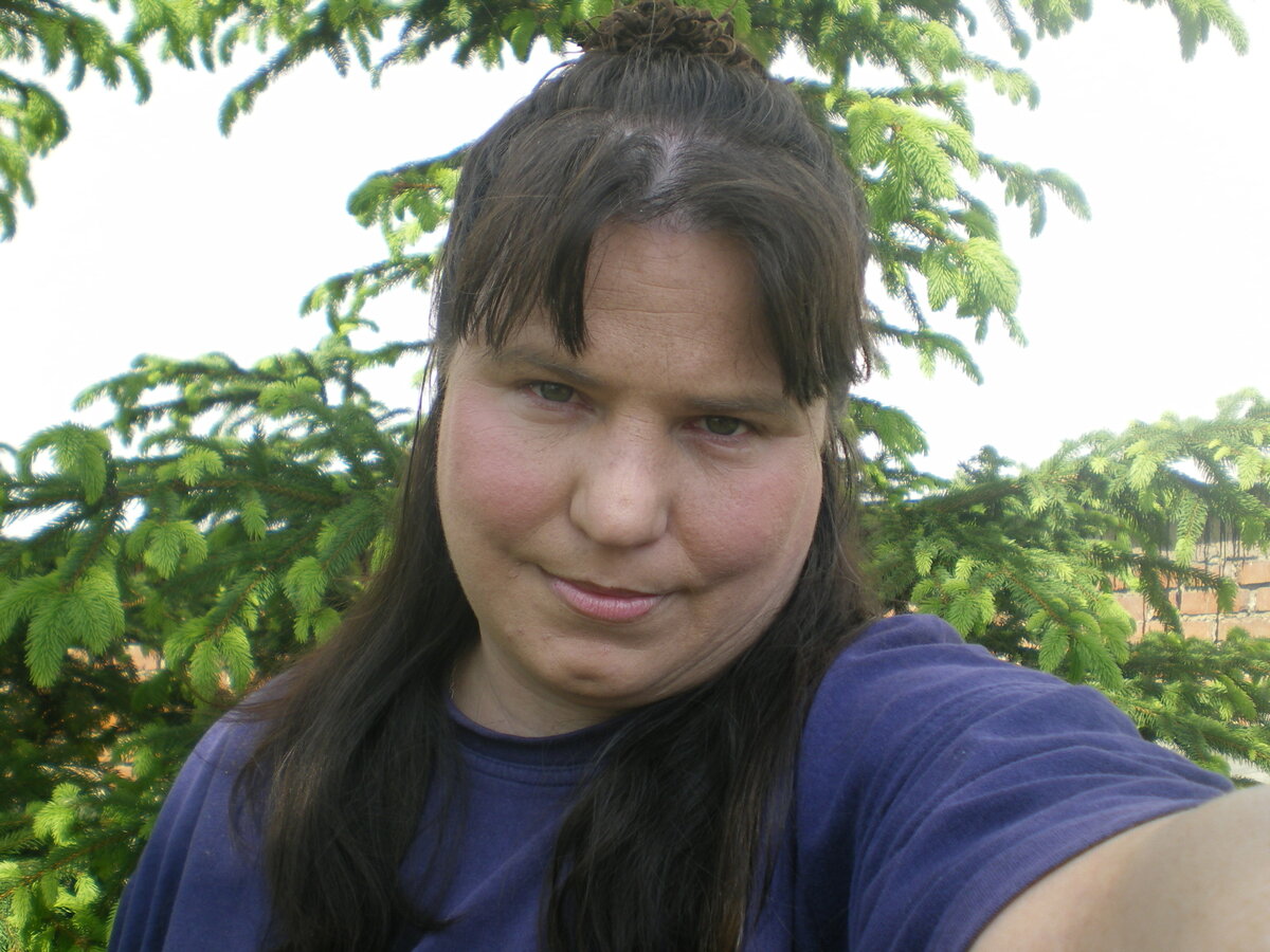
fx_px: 1394
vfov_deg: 37.7
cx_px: 635
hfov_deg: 49.0
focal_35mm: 38
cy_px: 476
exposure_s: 1/250
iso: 64
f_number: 3.1
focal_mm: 6.3
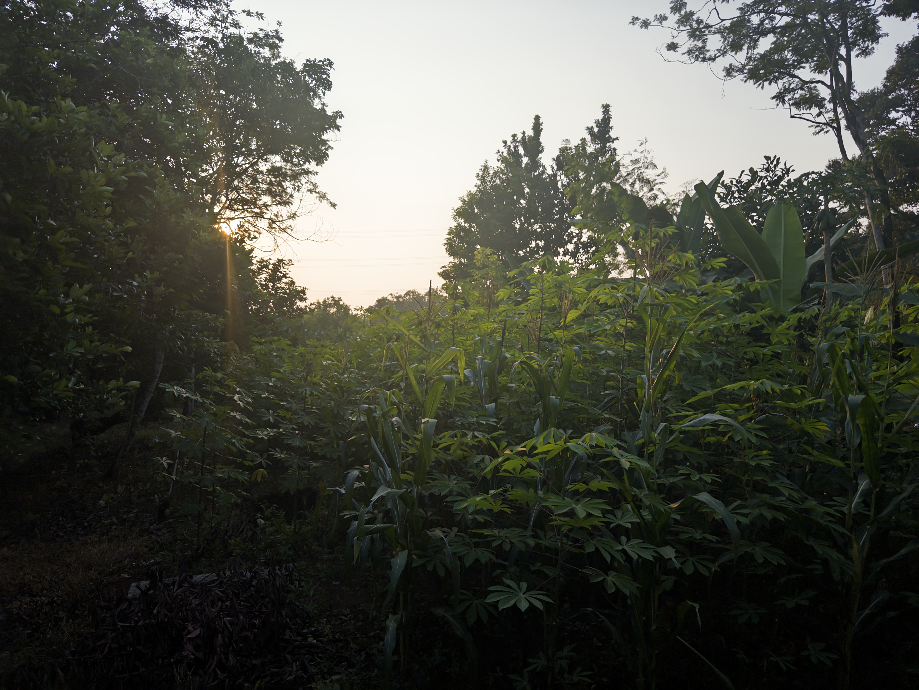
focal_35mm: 24
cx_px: 460
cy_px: 345
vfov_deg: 56.8
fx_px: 637
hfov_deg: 71.6
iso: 50
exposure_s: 1/4292
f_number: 1.78
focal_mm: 6.76
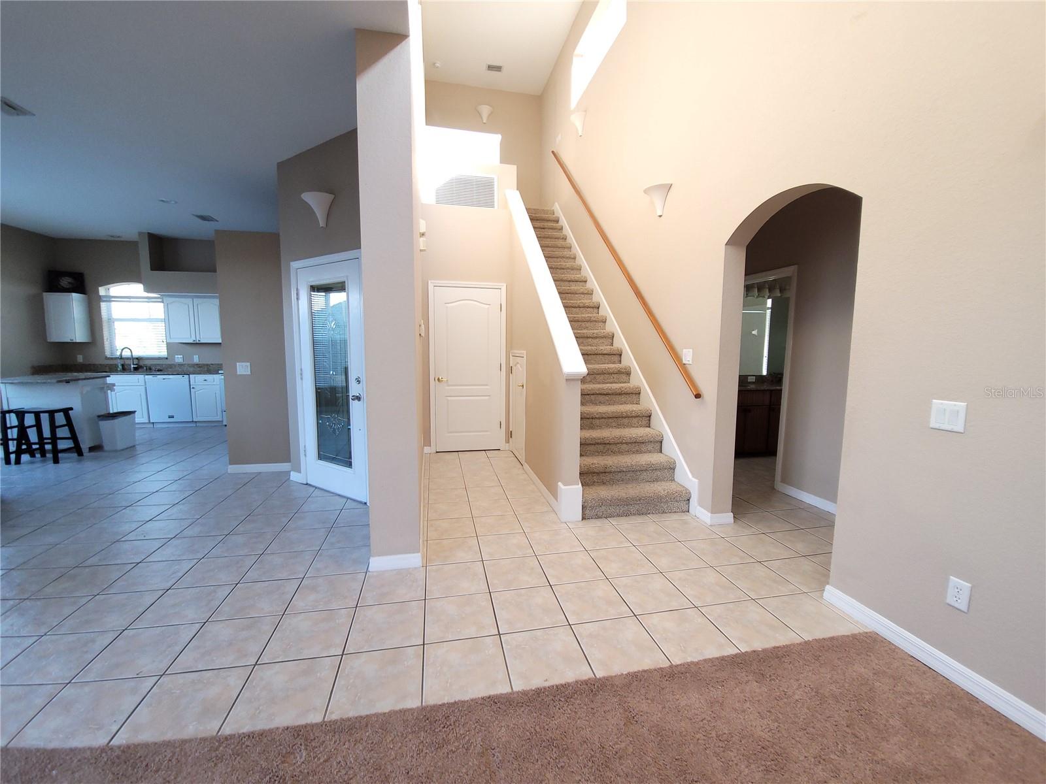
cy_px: 392
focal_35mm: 13
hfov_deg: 106.2
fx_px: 393
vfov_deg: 89.9
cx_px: 523
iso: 80
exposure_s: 1/30
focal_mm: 1.74
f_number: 2.2
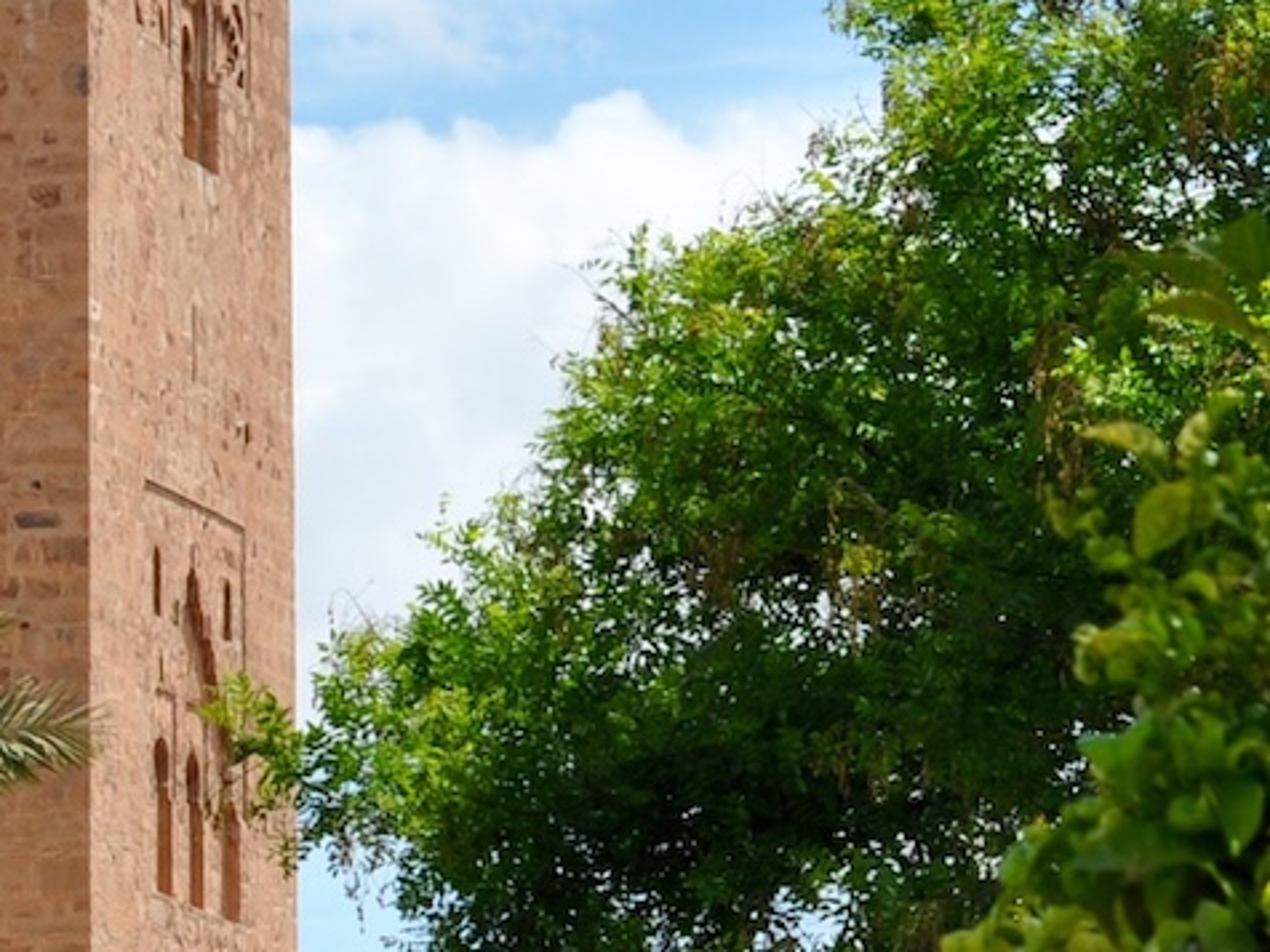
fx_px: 10419
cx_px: -582
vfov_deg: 5.2
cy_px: -224
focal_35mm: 284
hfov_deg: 6.9
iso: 200
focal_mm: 50
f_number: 10
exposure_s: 1/400
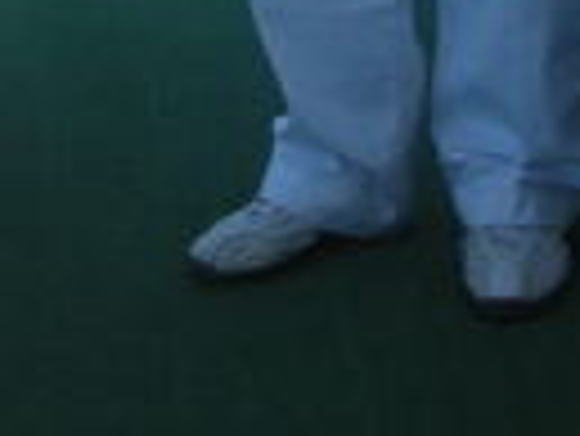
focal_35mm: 190
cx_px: 63
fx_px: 3186
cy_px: -717
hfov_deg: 10.3
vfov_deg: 7.2
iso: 50
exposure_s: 1/125
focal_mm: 5.8
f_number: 7.9
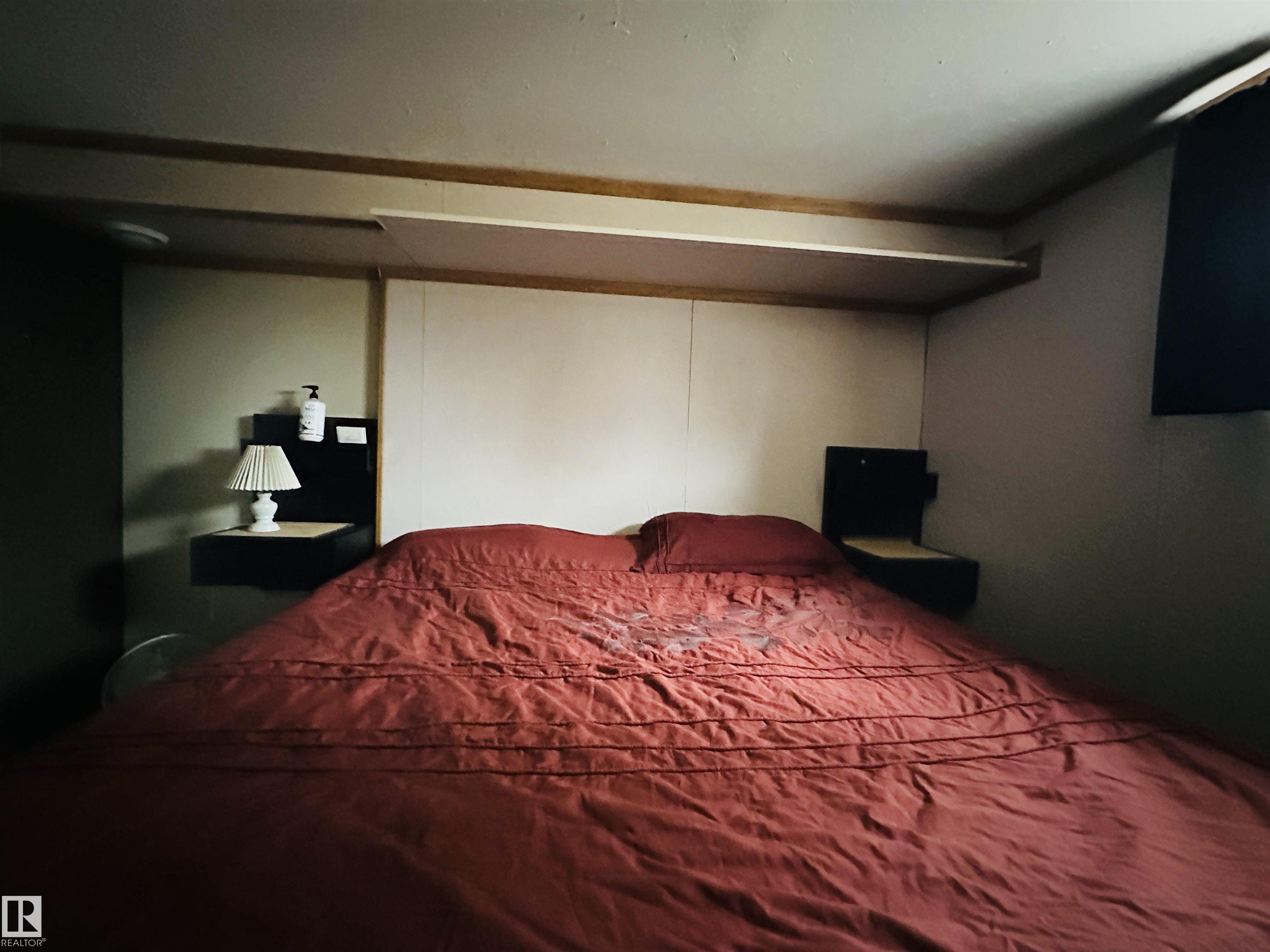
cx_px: 635
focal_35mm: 14
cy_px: 476
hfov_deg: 102.1
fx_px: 514
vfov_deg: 85.7
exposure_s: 1/30
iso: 1600
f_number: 2.2
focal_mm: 2.22
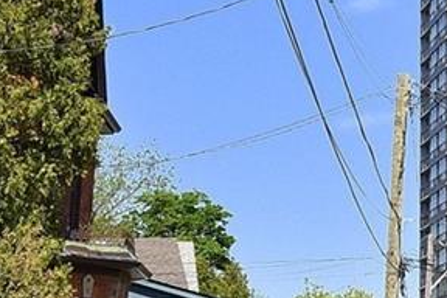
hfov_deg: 18.6
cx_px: 565
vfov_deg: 12.8
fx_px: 1279
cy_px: -116
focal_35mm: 103
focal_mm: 29
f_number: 18
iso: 400
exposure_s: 1/200
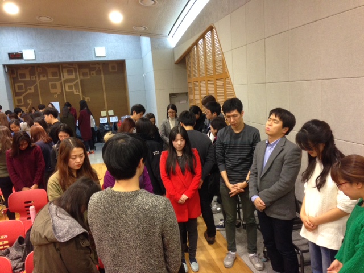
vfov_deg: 42.9
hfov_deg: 55.4
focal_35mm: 33
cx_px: 182
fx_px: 347
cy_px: 136
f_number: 2.4
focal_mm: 4.12
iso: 200
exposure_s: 1/20
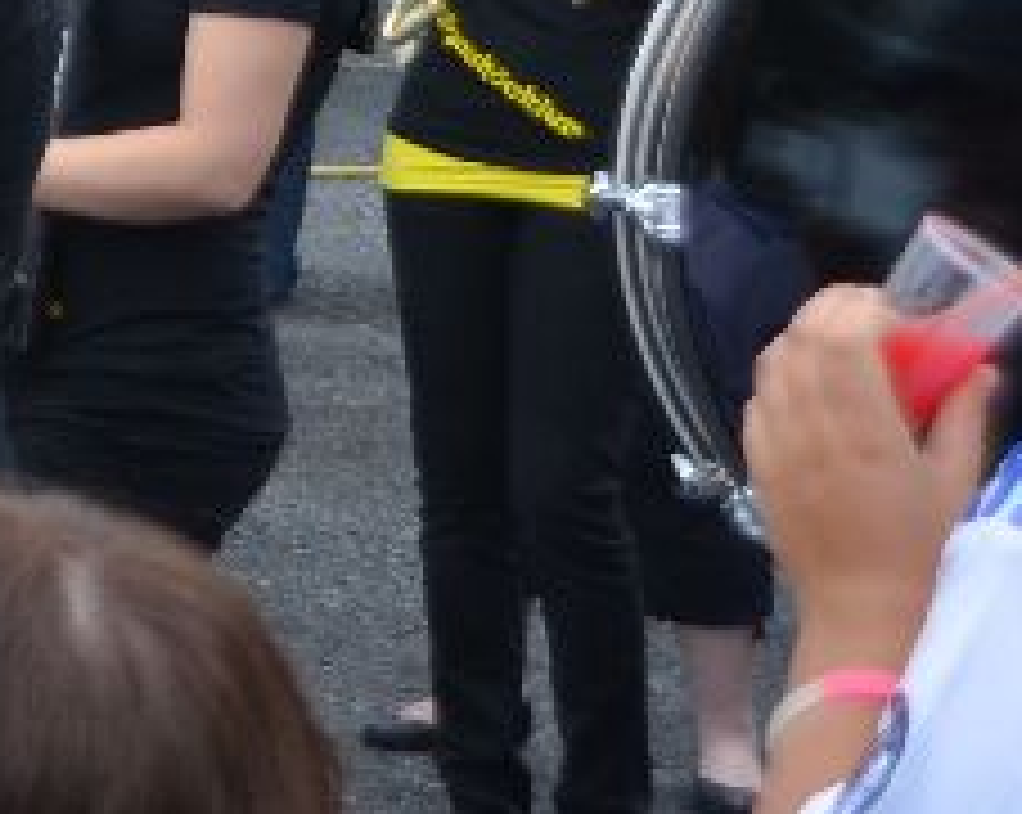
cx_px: -977
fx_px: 6132
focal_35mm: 203
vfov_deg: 7.5
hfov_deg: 9.0
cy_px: -454
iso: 200
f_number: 6.3
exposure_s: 1/160
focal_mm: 32
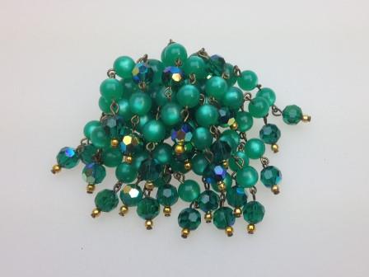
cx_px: 184
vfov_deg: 40.7
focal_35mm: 35
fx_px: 373
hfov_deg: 52.6
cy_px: 138
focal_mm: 4.28
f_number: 2.4
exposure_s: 1/139
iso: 50
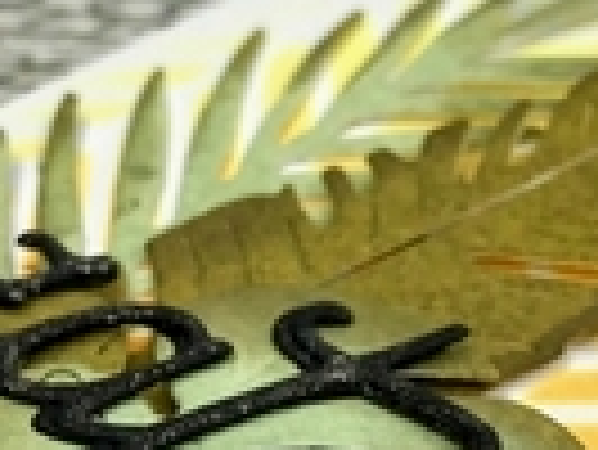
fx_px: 1816
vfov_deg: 14.0
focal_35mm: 105
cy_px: 421
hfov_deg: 18.7
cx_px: 360
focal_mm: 3.99
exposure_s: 1/736
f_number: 1.8
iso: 20
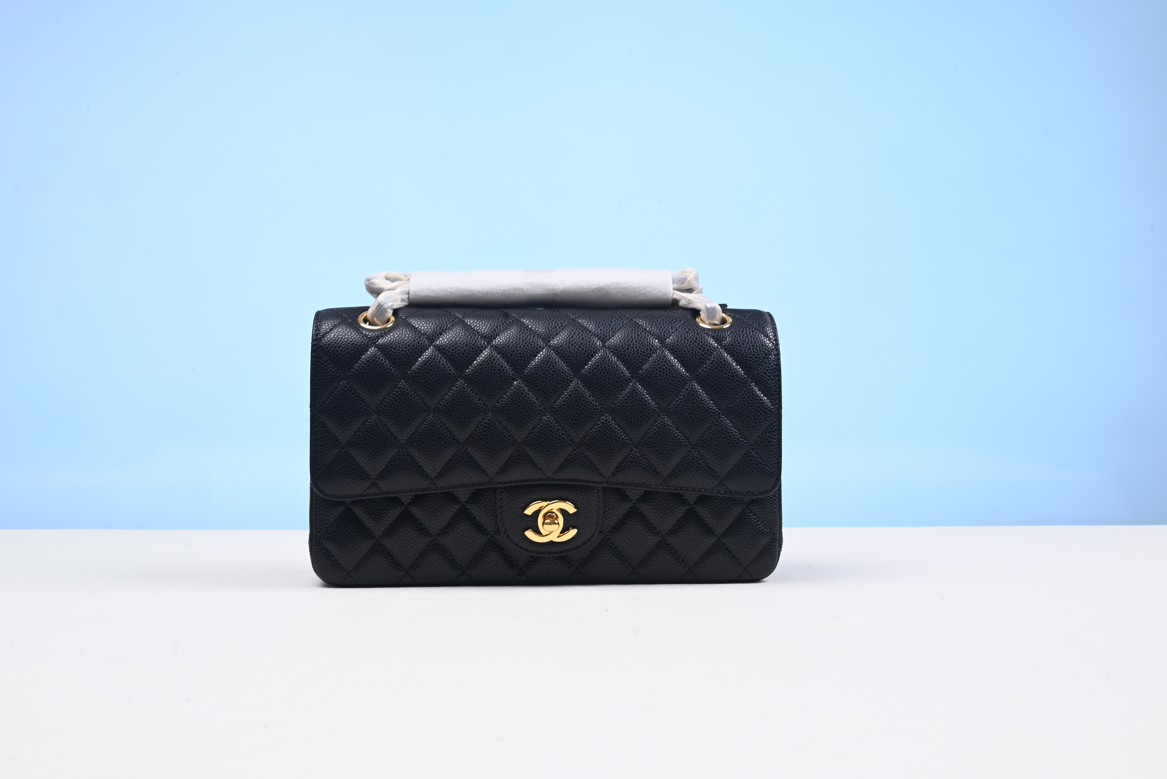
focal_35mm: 41
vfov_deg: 32.7
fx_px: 1330
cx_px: 577
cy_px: 388
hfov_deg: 47.4
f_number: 16
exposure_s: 1/2
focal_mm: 40
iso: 100
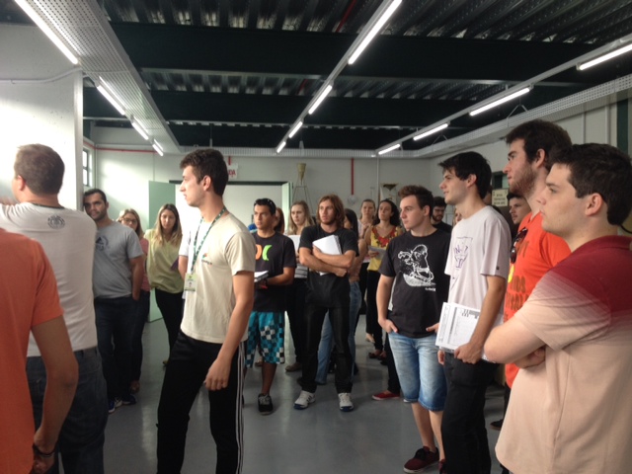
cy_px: 237
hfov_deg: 52.6
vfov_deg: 40.7
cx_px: 316
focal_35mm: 35
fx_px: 639
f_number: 2.4
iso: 50
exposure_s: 1/40
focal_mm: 4.28
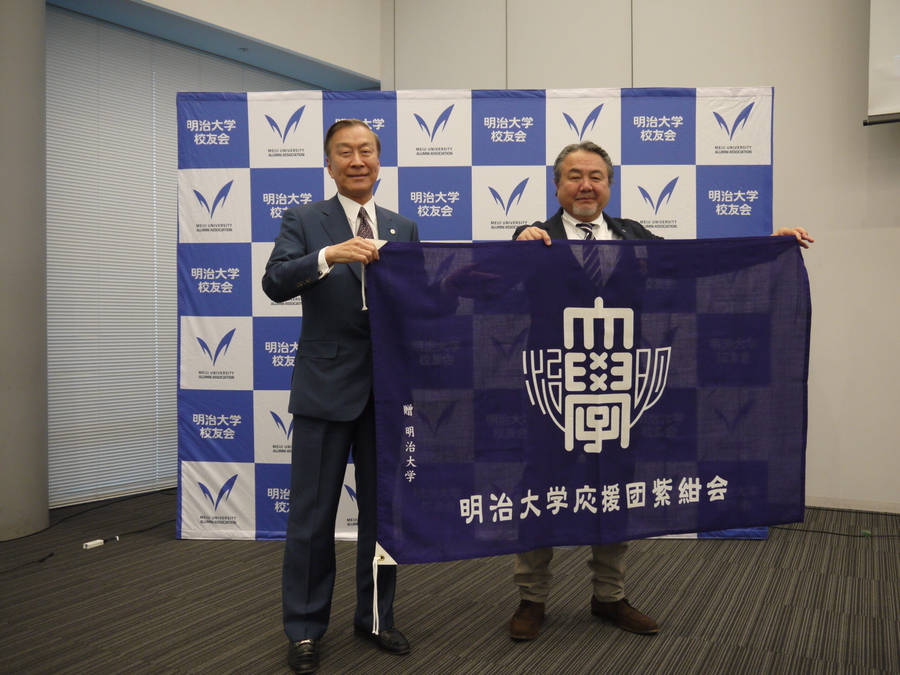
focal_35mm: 32
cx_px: 450
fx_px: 832
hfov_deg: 56.8
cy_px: 338
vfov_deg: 44.2
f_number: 3.8
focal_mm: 16
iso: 320
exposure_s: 1/60
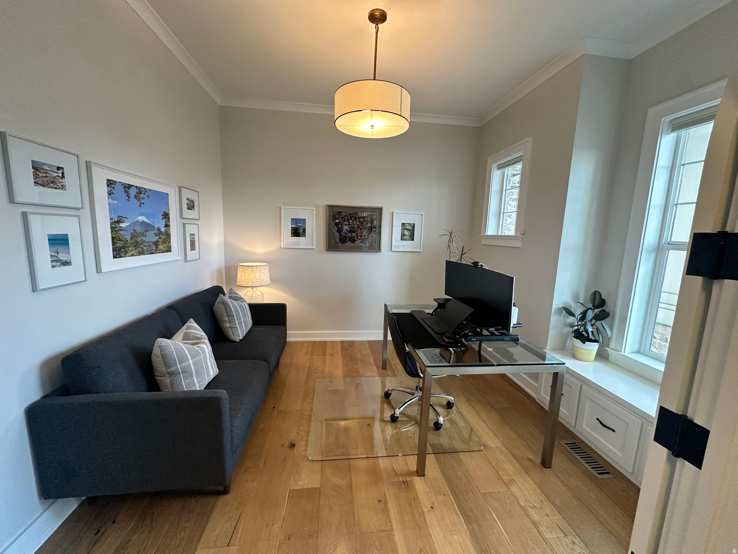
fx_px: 298
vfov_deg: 85.7
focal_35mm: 14
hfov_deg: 102.1
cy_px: 277
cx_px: 369
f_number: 2.2
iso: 250
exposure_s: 1/120
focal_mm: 2.22
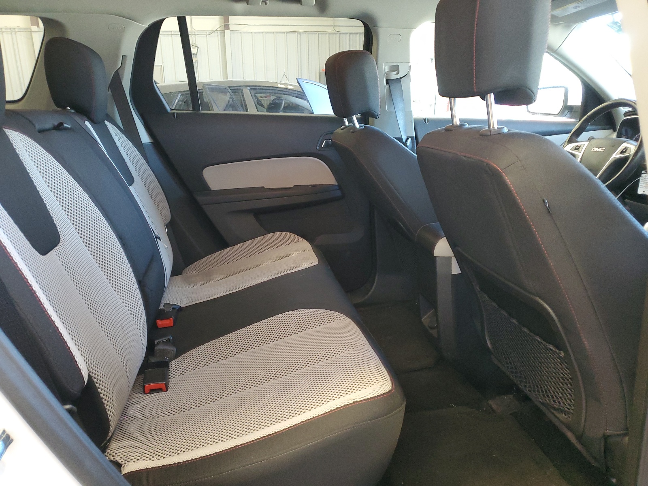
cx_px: 324
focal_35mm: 26
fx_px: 487
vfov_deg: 53.1
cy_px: 243
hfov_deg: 67.3
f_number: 1.5
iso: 284
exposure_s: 1/50
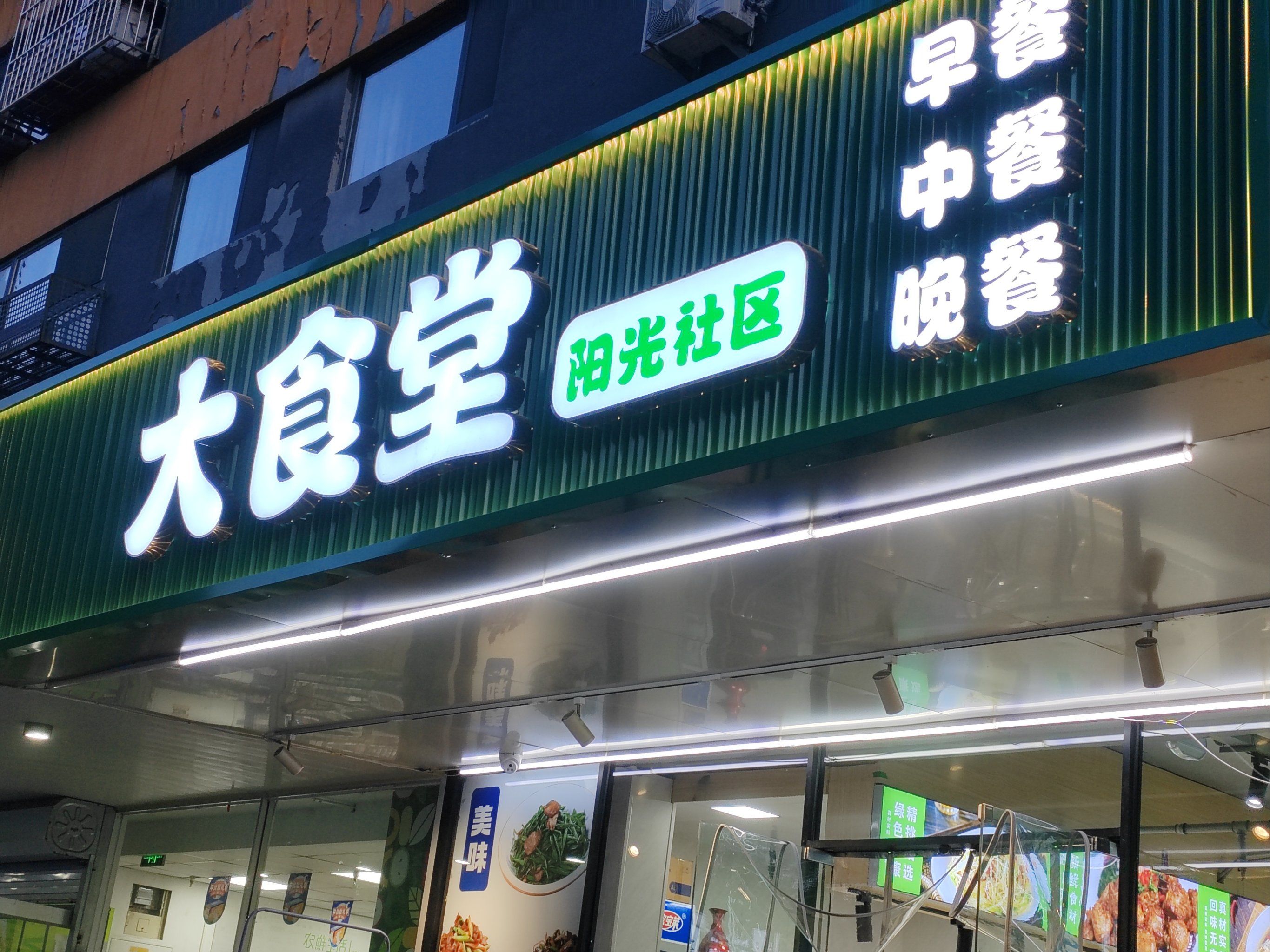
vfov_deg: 27.0
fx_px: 1981
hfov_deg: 35.5
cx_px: 635
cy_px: 476
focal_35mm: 54
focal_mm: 6.14
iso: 160
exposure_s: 1/100
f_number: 1.8
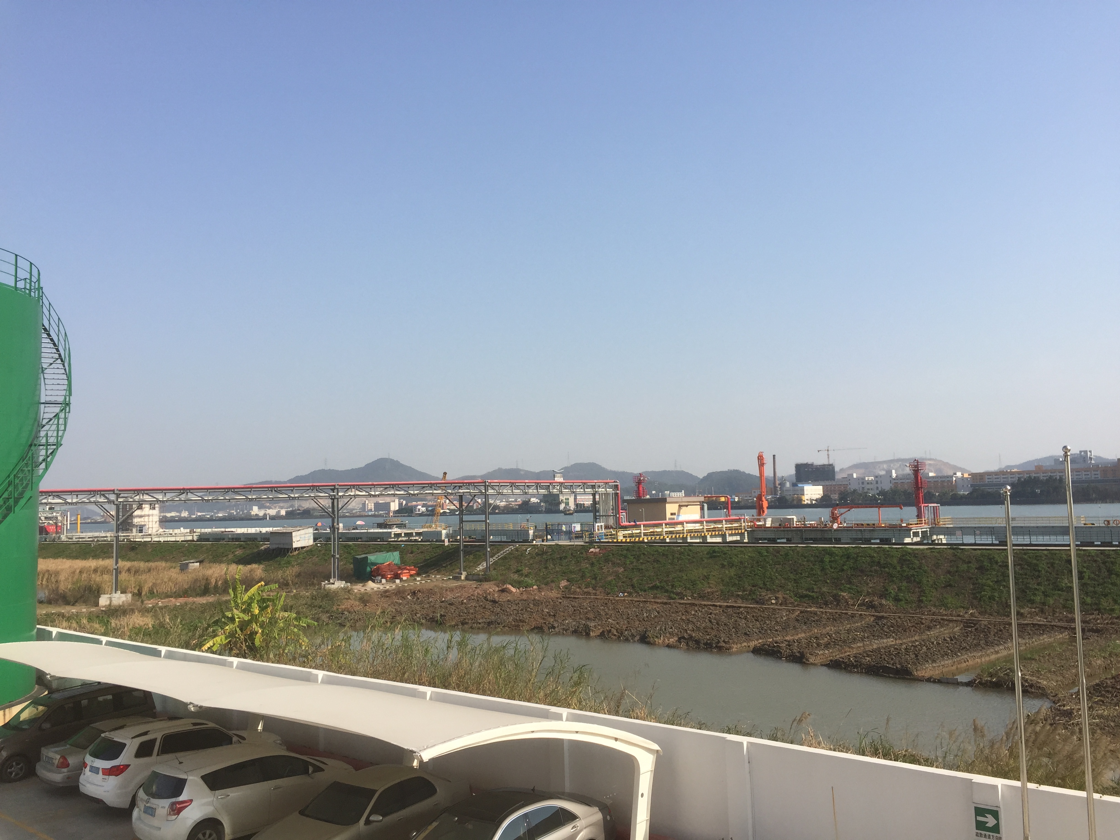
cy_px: 420
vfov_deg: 48.2
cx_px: 560
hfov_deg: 61.7
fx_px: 938
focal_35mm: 29
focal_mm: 4.15
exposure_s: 1/2083
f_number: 2.2
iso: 32
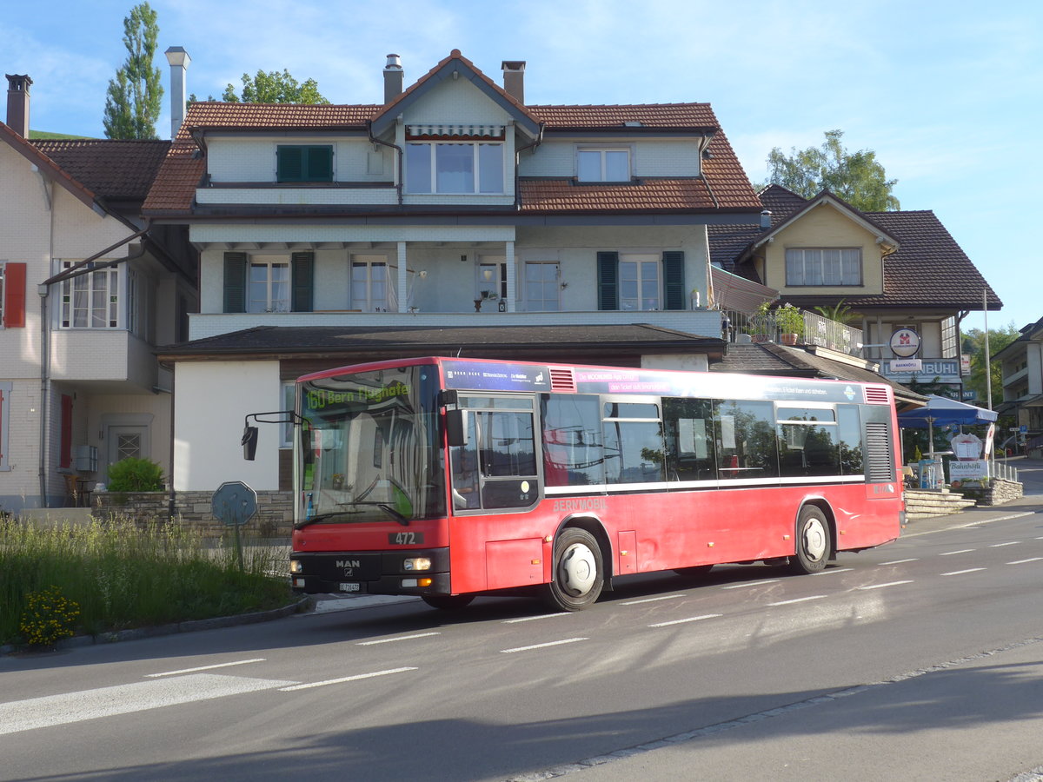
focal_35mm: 49
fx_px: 1476
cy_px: 391
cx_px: 522
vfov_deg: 29.7
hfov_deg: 38.9
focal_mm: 10.1
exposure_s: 1/500
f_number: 3.2
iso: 80
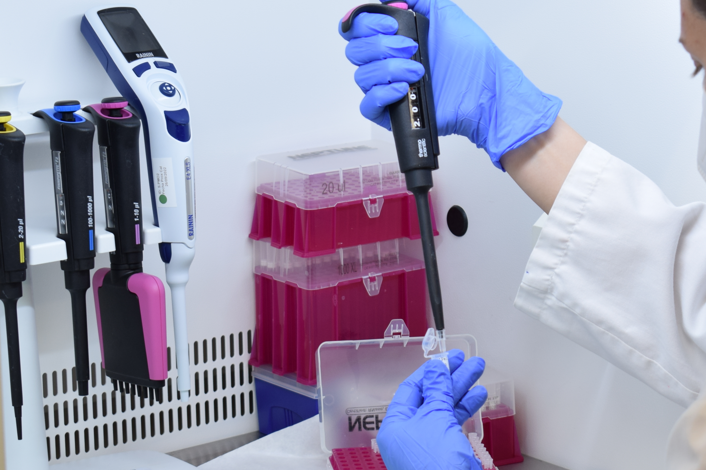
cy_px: 239
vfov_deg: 10.0
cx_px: 487
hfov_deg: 14.9
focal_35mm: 137
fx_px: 2687
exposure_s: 1/50
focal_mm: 48
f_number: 5.3
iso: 200
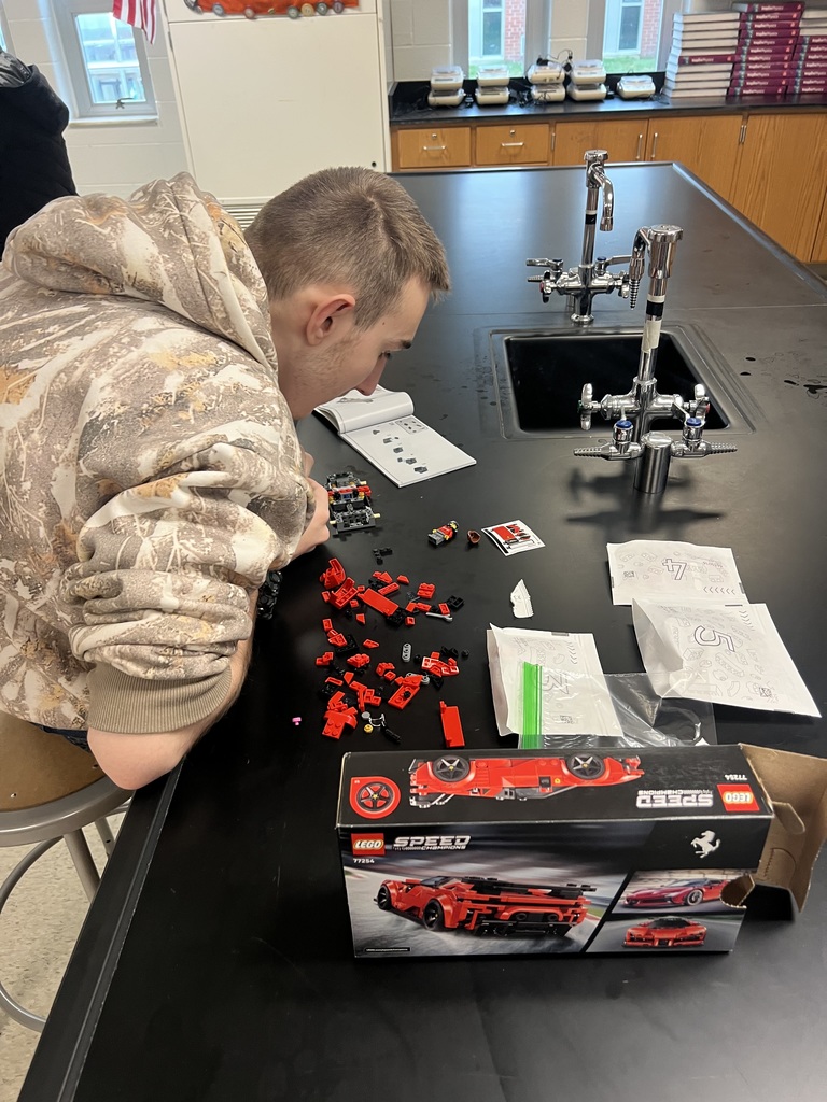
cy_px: 551
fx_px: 828
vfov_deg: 67.3
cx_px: 414
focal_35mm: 26
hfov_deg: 53.1
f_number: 1.5
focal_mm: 5.7
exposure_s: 1/60
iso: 125
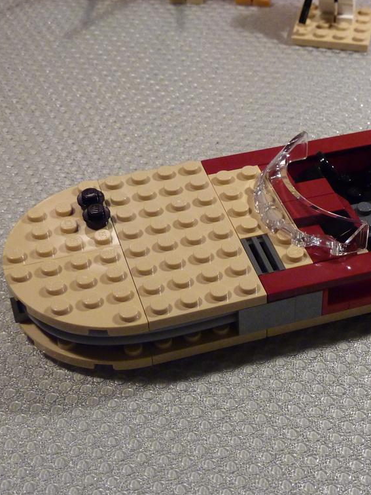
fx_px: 929
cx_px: 286
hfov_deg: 22.3
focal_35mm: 65
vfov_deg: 29.8
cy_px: 249
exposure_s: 1/30
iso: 320
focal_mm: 7.9
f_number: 3.8
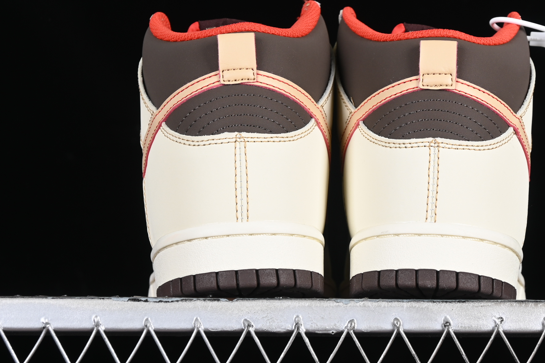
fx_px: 1771
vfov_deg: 11.7
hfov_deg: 17.5
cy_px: 129
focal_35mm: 117
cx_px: 333
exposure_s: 1/60
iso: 160
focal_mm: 50
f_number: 7.1
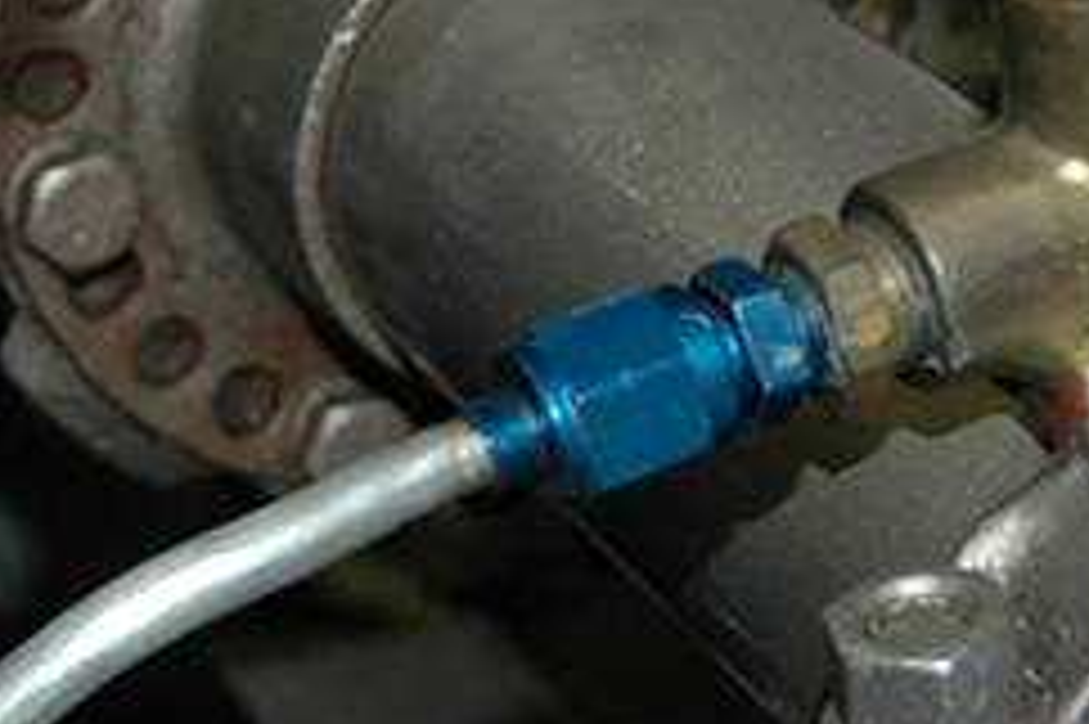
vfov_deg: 7.4
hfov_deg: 11.2
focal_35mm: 184
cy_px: 436
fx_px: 5566
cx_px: 428
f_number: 4
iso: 200
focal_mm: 29
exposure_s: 1/60
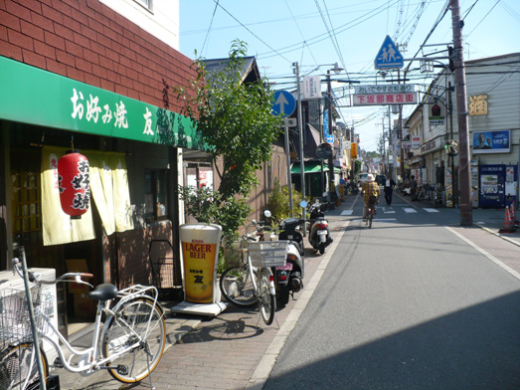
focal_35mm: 37
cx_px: 260
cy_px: 195
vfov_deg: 38.7
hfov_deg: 50.1
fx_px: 556
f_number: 2.8
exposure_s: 1/1000
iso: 100
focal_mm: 6.1
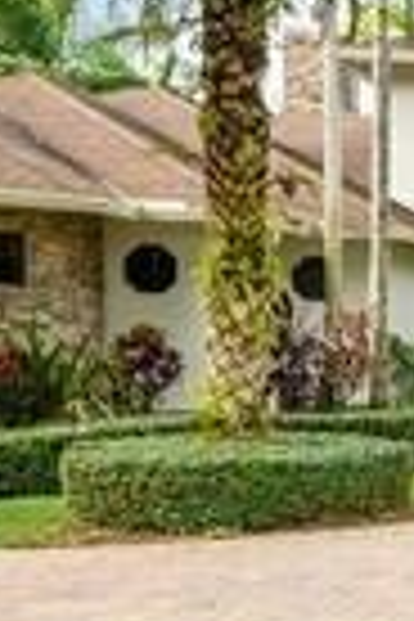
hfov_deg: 12.5
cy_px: 374
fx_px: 1397
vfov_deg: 25.0
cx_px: 1044
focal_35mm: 81
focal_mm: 14
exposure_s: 1/60
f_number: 11
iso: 100
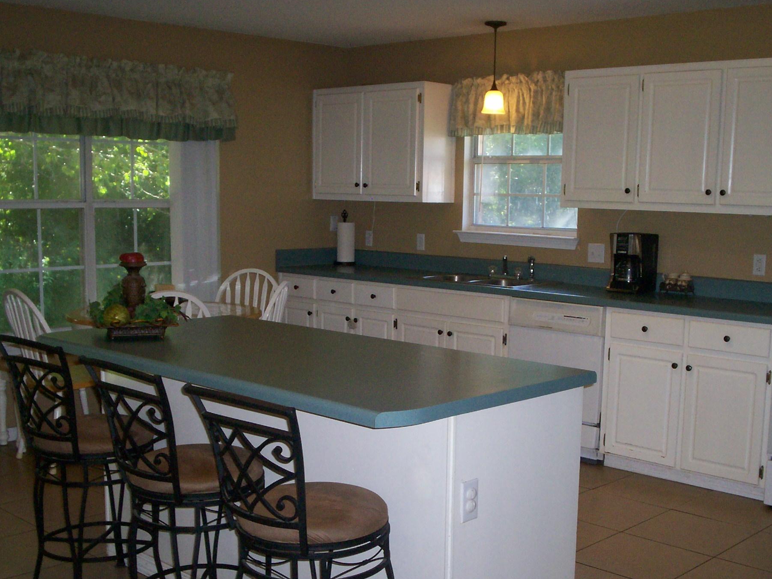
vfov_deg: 31.4
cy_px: 357
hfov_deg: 41.2
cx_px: 418
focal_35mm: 46
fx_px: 1026
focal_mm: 5.9
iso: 140
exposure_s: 1/64
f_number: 4.5
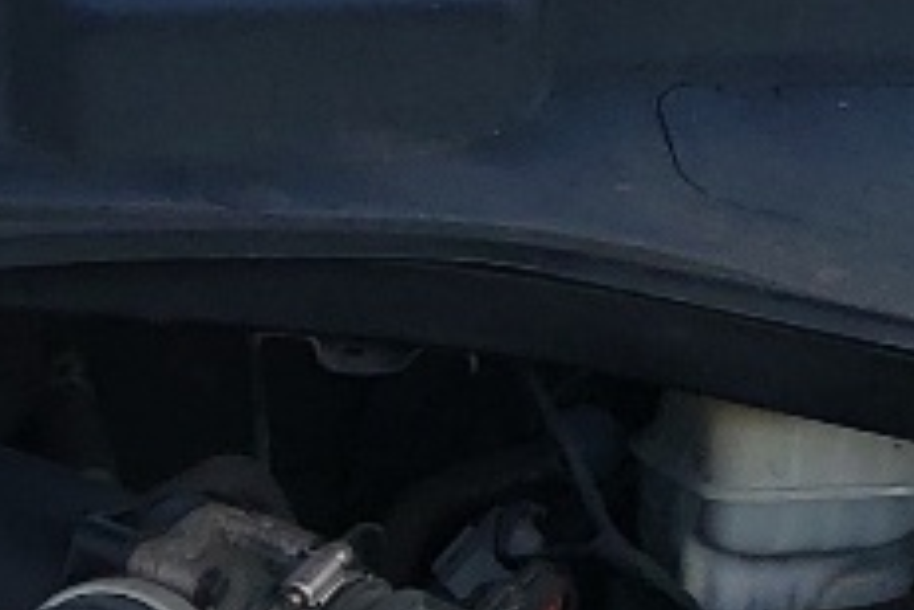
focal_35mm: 187
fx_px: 4747
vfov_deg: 7.2
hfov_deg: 10.5
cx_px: -582
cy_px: 1042
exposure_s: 1/2500
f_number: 1.5
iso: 50
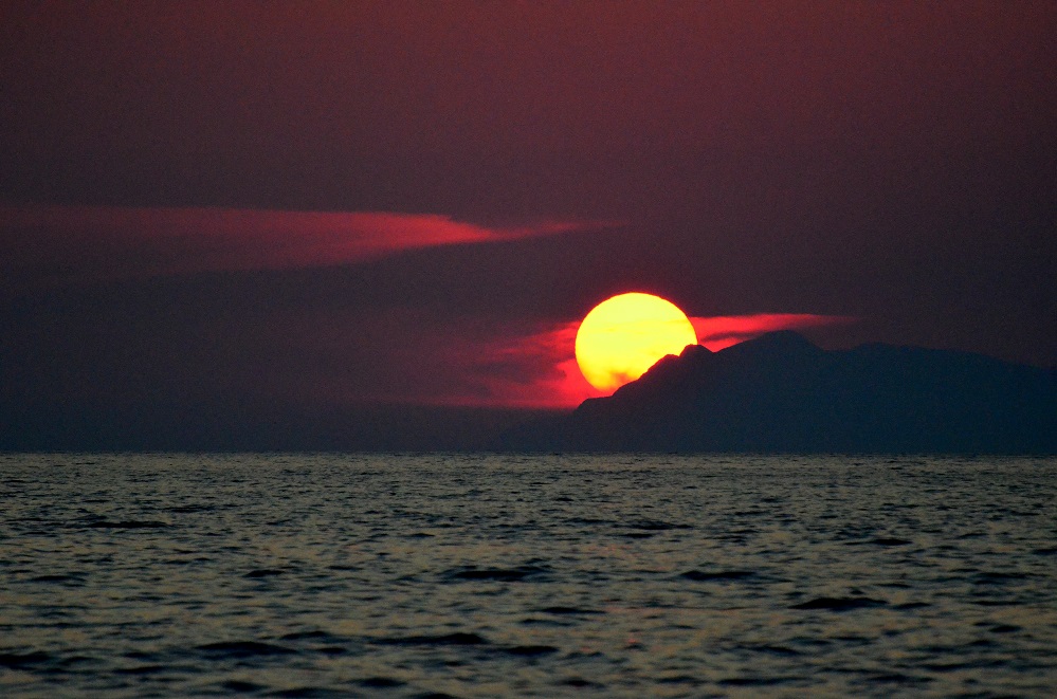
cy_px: 350
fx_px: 13181
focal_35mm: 450
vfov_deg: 3.0
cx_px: 528
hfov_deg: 4.6
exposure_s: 1/6400
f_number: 5.6
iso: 5000
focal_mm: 300
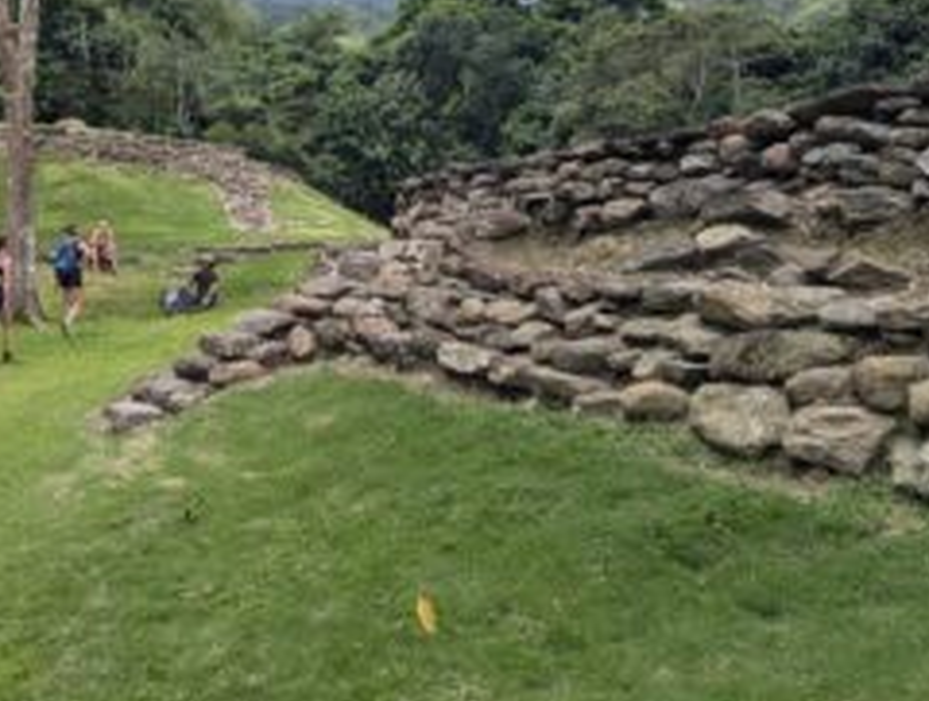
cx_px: 178
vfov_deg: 35.3
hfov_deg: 44.3
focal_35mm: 40
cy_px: 172
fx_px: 1076
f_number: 1.85
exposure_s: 1/2217
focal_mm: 6.81
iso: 47
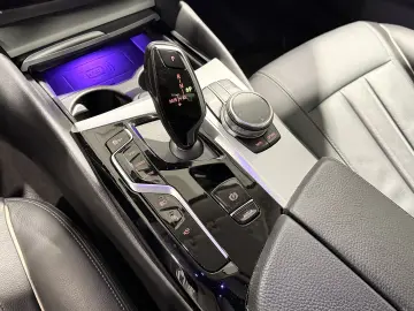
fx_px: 287
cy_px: 156
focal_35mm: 24
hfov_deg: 71.6
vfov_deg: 56.8
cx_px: 207
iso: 800
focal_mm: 6.76
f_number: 1.78
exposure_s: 1/40
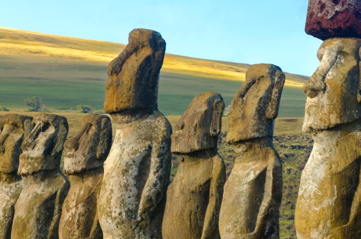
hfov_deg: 8.5
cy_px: 107
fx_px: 2440
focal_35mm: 244
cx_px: 184
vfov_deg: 5.6
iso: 100
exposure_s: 1/250
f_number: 5.6
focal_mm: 105
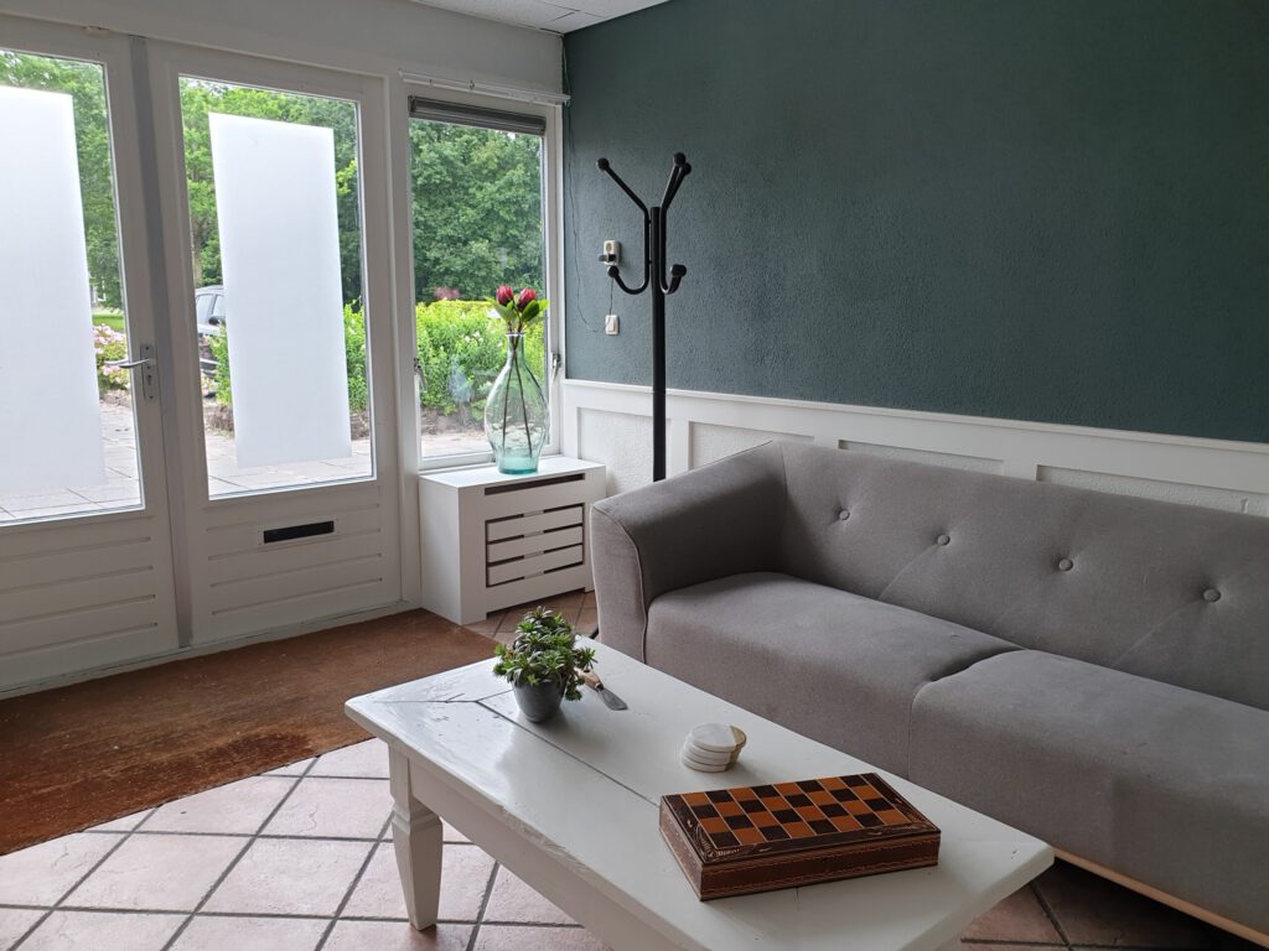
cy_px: 476
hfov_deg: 67.3
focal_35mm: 26
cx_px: 634
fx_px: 953
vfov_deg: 53.1
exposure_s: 1/40
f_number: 2.4
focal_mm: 4.3
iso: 64
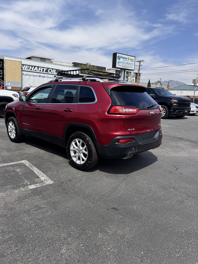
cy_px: 128
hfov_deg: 54.9
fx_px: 191
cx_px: 96
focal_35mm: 25
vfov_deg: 69.4
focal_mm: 6.76
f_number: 1.78
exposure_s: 1/4049
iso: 80
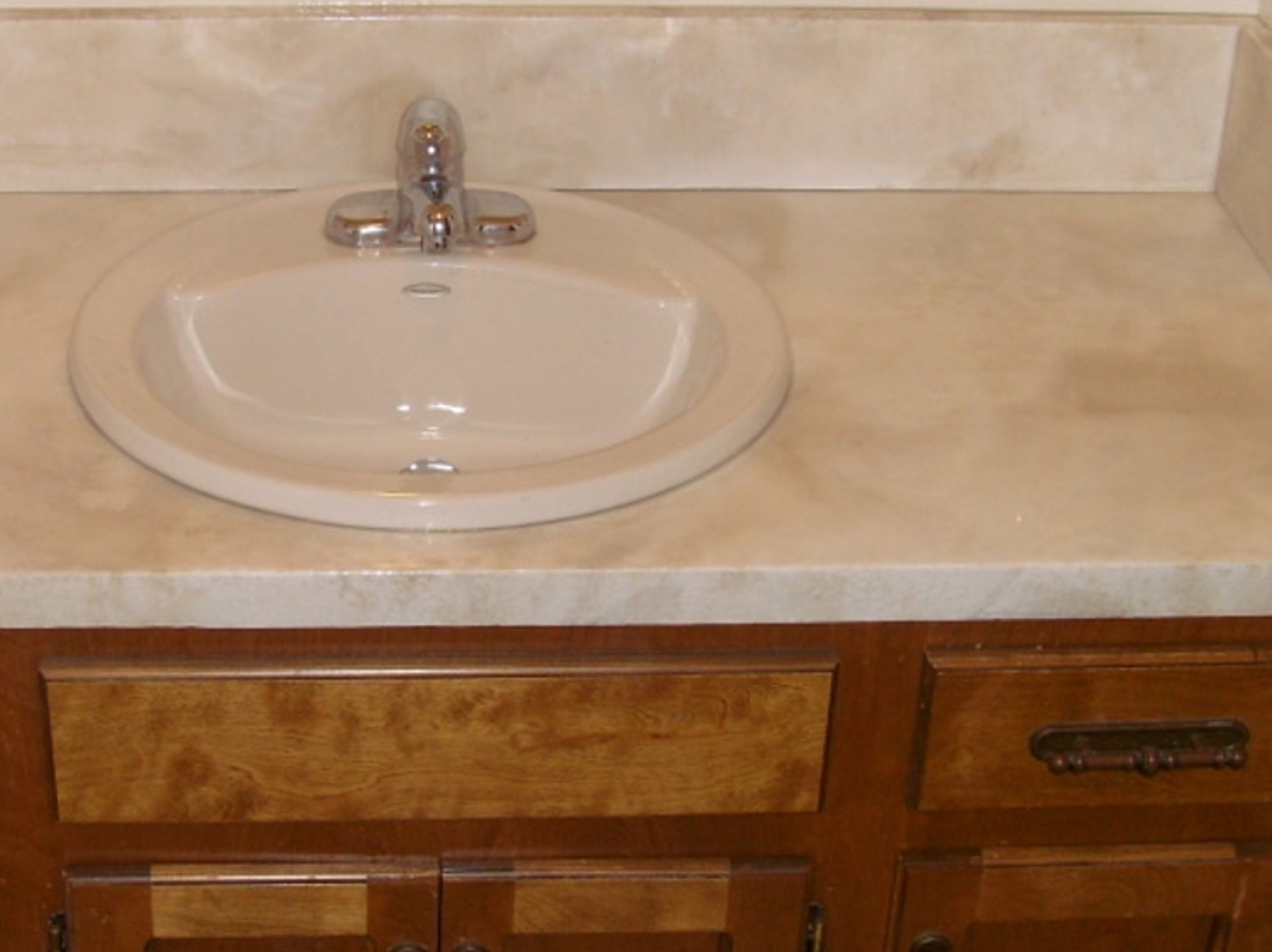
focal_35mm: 66
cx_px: 412
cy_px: 426
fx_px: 2424
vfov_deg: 22.2
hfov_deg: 29.2
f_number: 3.5
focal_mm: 6
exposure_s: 1/45
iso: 100
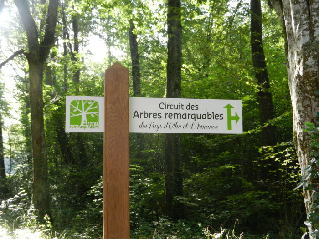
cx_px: 160
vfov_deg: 32.2
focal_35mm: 45
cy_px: 120
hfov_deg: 42.1
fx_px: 415
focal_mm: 8.2
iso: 220
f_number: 4.2
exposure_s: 1/80
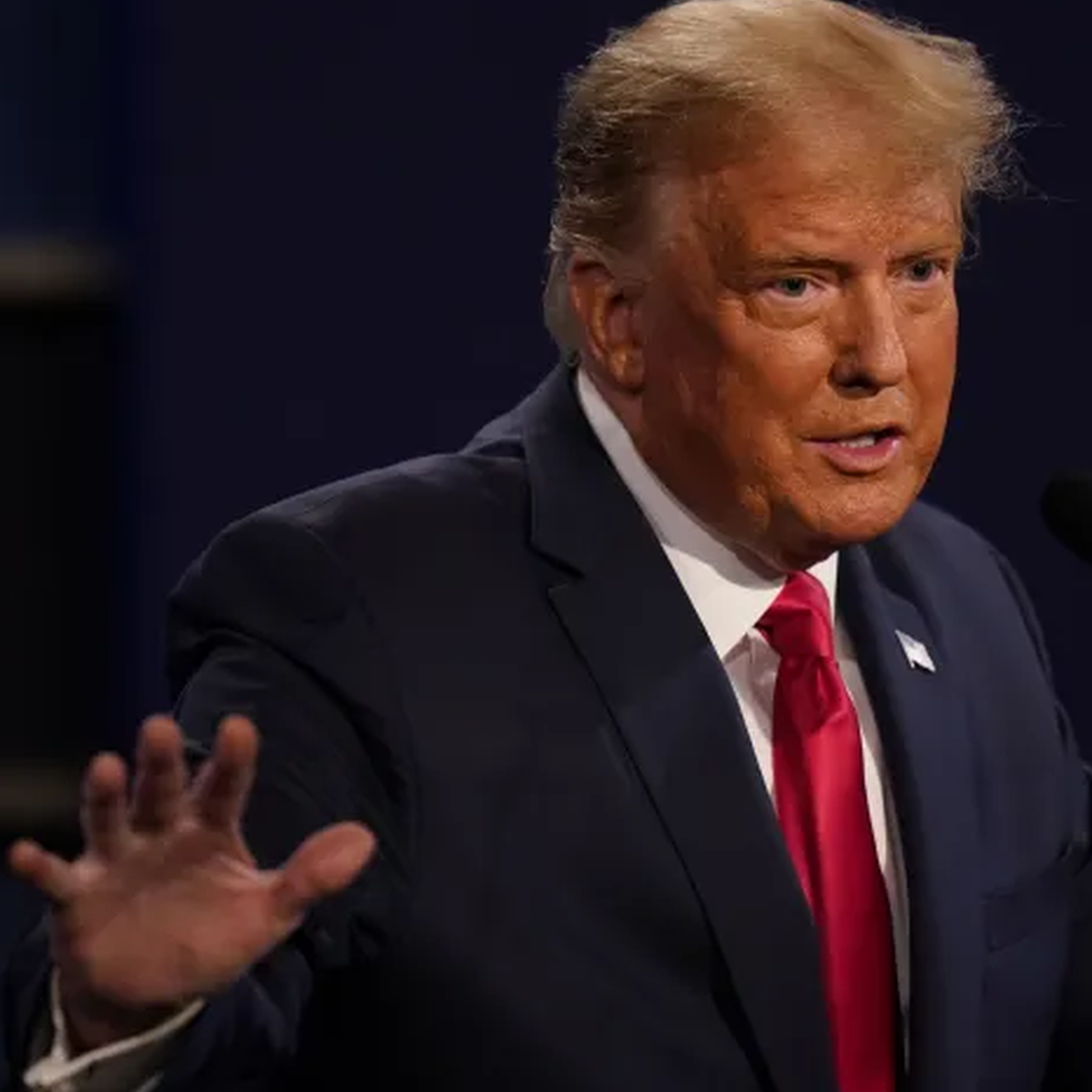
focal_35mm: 777
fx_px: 27731
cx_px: 539
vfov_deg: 2.3
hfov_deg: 2.3
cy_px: 507
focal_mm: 560
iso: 4000
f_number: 4
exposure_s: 1/400
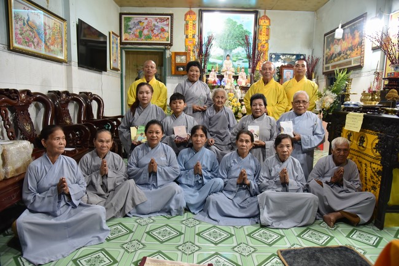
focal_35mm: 24
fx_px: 266
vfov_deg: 53.2
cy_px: 133
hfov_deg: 73.7
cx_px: 200
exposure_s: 1/60
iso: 1600
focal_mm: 24
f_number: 4
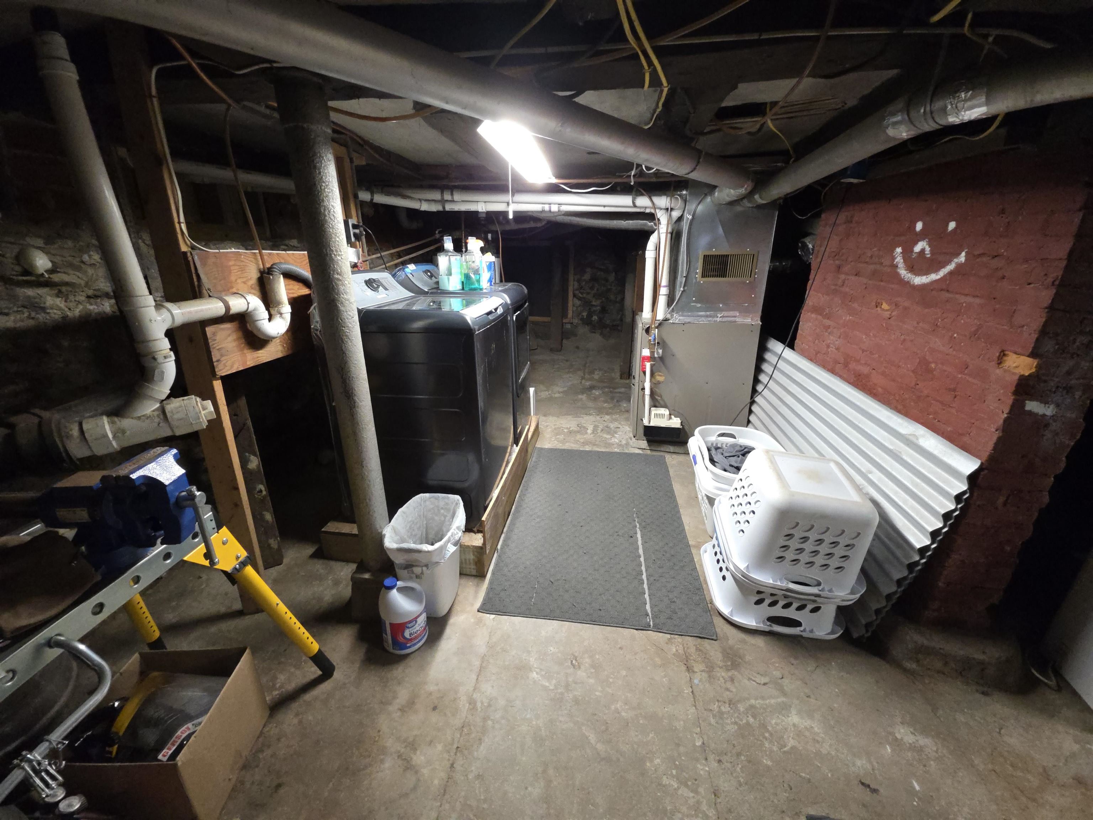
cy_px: 410
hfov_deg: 106.2
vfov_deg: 89.9
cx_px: 546
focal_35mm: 13
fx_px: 410
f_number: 1.9
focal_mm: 2.2
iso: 500
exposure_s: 1/60
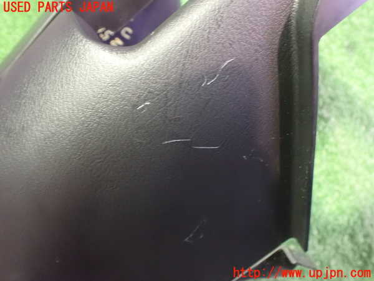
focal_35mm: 30
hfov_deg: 60.0
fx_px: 324
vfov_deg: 46.8
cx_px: 187
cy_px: 140
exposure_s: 1/15
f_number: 2.3
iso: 1600
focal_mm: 5.4
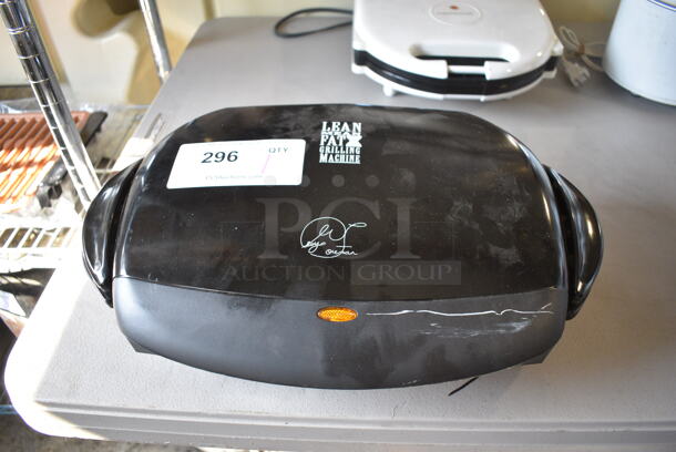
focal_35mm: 27
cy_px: 226
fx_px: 507
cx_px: 338
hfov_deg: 67.3
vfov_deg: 48.0
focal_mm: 18
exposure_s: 1/125
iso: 1000
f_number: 3.5
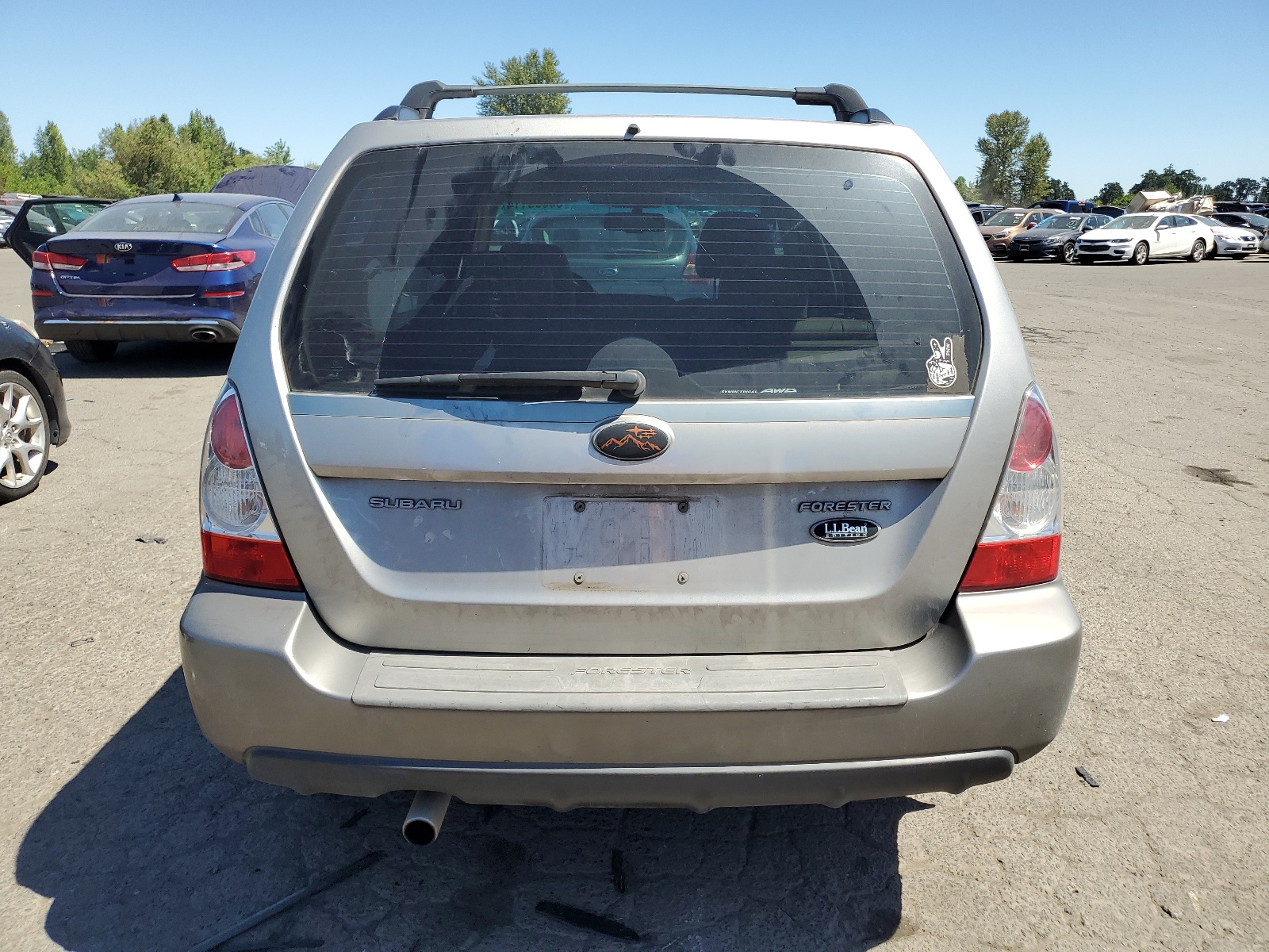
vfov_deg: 53.1
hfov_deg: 67.3
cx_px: 634
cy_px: 476
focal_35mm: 26
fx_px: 953
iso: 50
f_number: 1.5
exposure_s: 1/2000
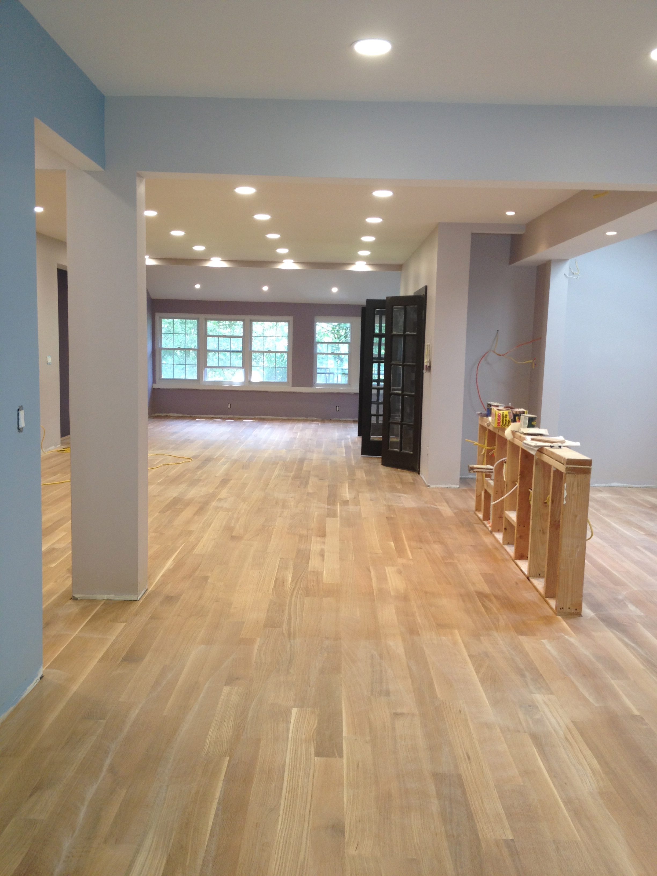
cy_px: 438
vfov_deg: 52.6
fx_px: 886
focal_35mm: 35
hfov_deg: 40.7
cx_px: 328
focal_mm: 4.28
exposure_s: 1/24
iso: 64
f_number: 2.4
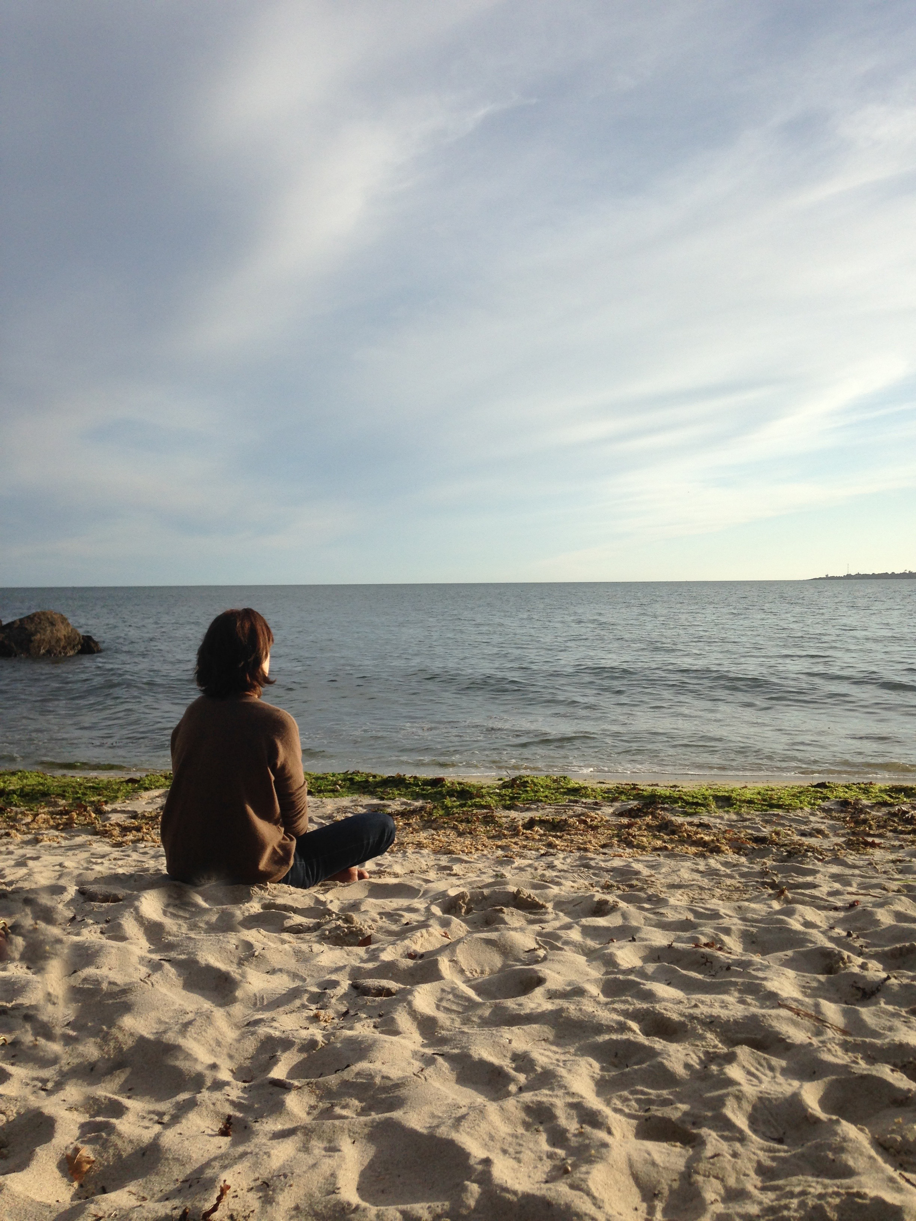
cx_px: 458
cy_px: 610
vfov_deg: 55.4
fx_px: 1164
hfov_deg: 42.9
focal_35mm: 33
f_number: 2.4
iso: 50
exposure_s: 1/1938
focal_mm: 4.12
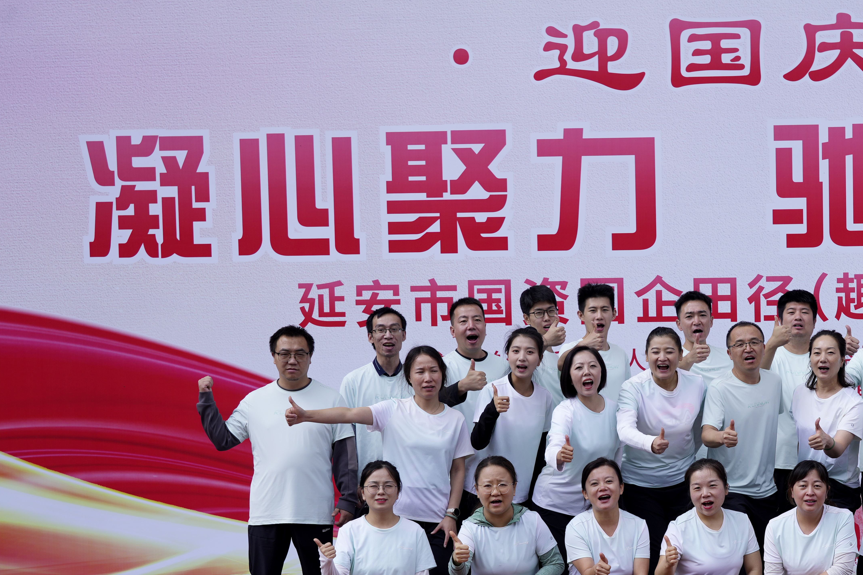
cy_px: 441
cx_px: 688
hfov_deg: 27.5
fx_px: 1726
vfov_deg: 18.8
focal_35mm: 72
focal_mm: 45
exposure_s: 1/400
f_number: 5.6
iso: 100
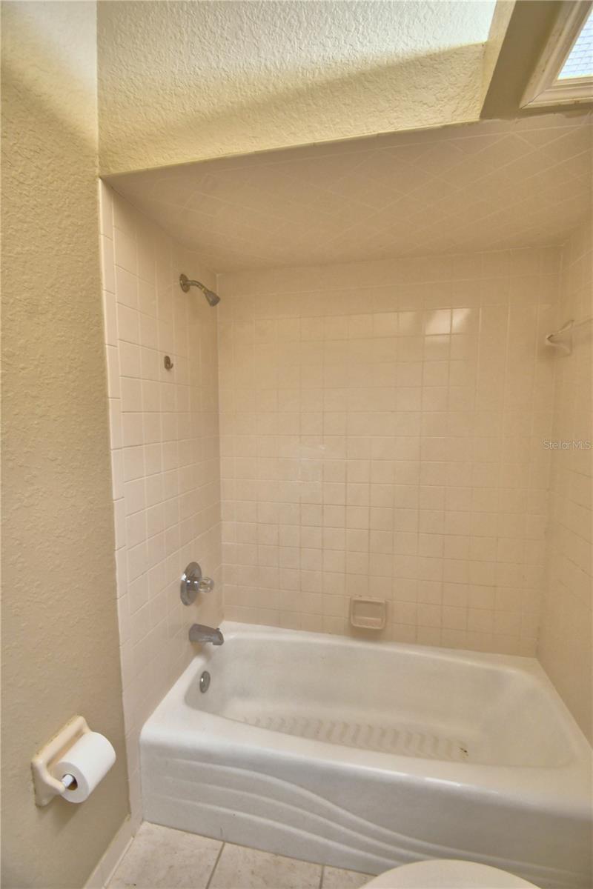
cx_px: 296
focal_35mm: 15
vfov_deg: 100.4
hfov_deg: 77.3
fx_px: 371
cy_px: 444
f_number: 4.5
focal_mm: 10
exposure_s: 1/40
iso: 400
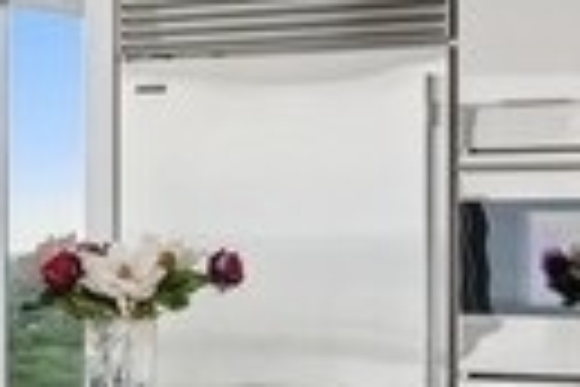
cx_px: -553
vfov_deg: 9.4
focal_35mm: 146
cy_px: 238
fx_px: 2352
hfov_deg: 12.5
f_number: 9.5
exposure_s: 1/60
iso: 200
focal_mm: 21
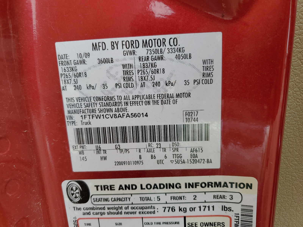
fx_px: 228
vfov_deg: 53.1
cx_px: 152
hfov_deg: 67.3
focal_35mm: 26
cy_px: 114
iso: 50
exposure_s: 1/625
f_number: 1.5
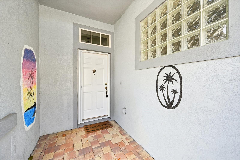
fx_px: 93
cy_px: 80
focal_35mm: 14
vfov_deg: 81.2
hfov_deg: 104.3
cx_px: 120
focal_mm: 14
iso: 400
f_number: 8
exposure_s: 1/125
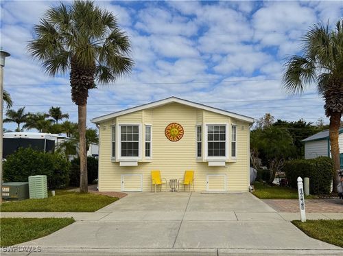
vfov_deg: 56.7
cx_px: 172
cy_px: 128
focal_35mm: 24
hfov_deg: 71.7
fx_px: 237
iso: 80
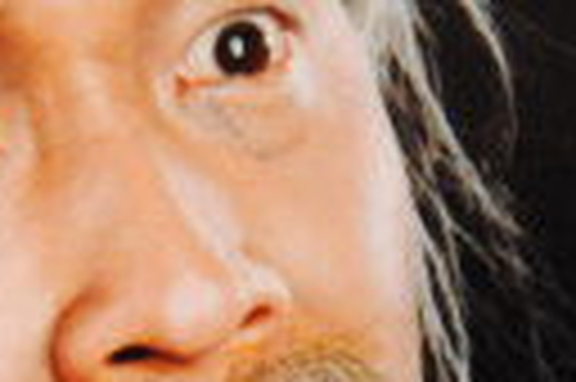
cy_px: 418
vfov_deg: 1.0
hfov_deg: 1.5
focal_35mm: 1370
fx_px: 21892
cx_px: 369
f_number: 5.6
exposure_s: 1/125
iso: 1600
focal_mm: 170
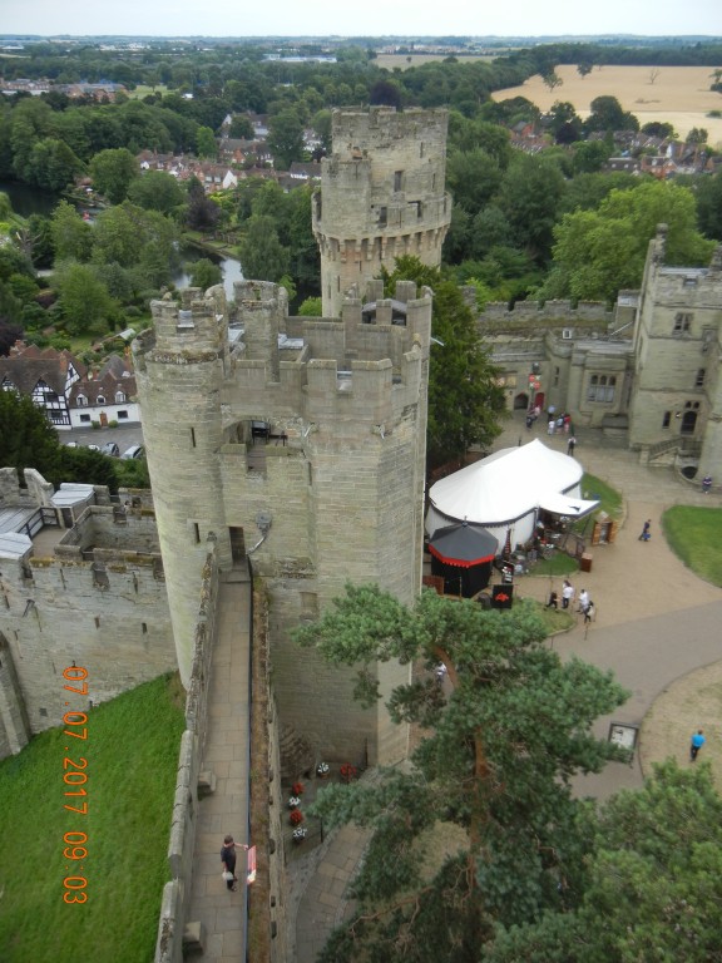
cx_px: 361
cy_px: 482
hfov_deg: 46.8
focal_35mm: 30
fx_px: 834
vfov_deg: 60.0
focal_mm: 5.4
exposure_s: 1/492
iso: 160
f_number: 3.5
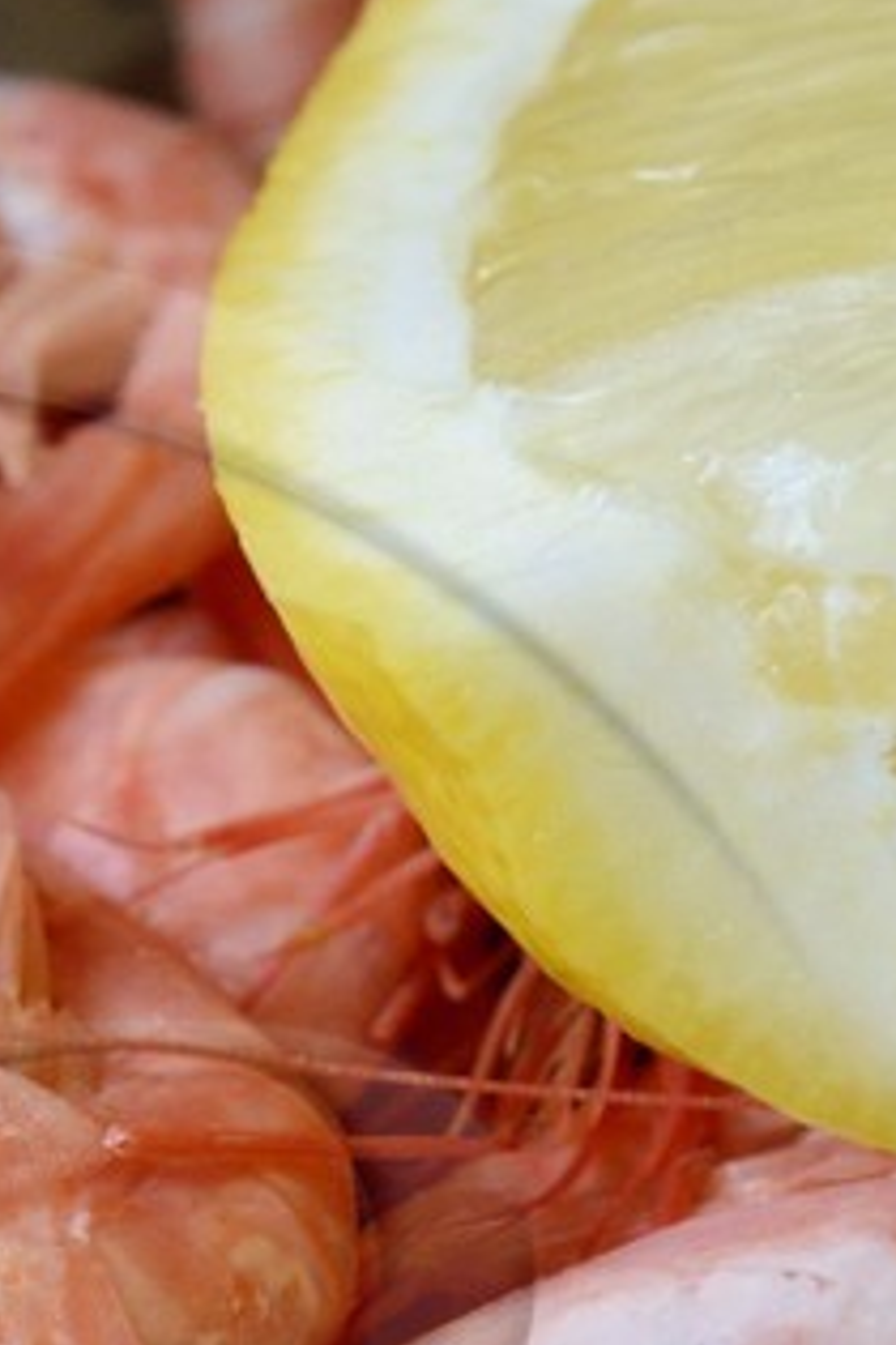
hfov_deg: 4.9
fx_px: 10415
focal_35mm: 279
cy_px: 1554
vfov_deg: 7.3
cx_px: -233
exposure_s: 1/125
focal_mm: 55
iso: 800
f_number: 8
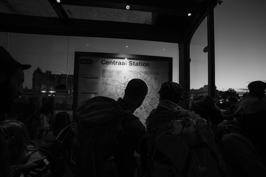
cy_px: 101
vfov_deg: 70.0
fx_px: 126
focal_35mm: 17
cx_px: 147
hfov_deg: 93.0
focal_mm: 14
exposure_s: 1/160
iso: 1250
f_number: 2.8
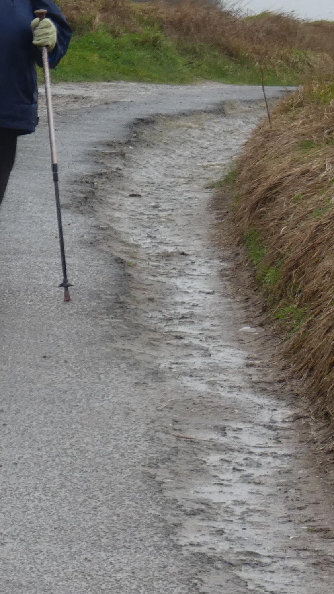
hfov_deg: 3.9
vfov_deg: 6.9
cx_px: -322
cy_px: 186
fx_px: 4896
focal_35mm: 311
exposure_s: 1/80
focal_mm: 21.9
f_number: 5.1
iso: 80
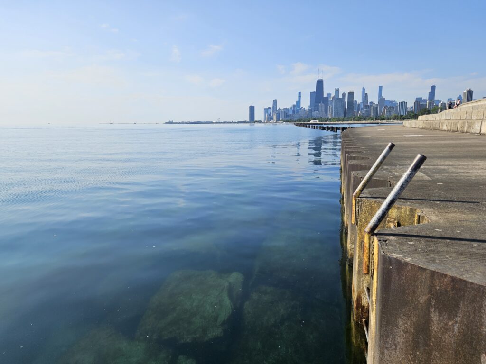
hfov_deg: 73.9
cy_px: 182
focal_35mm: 23
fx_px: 323
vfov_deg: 58.9
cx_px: 243
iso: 25
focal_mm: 5.4
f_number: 1.8
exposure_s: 1/3333
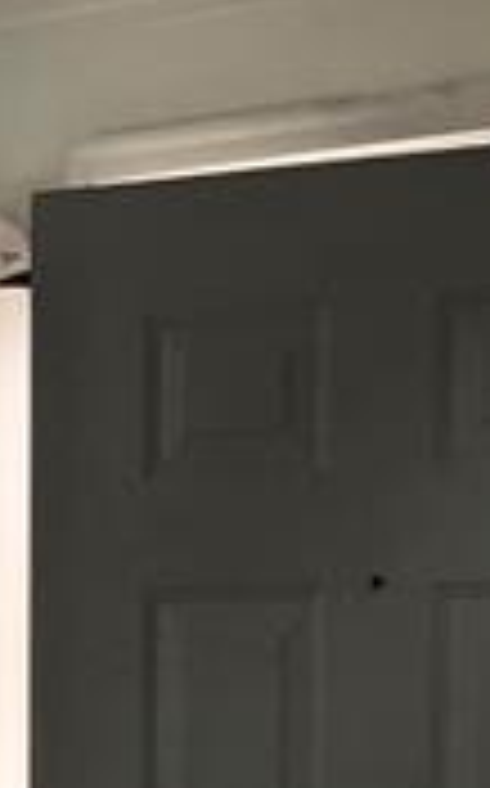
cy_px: 928
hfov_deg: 7.3
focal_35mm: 174
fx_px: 3727
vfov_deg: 11.8
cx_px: -382
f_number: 1.8
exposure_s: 1/30
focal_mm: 3.99
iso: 32
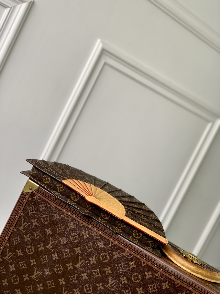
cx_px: 110
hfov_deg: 28.0
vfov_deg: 36.8
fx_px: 441
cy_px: 147
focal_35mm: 52
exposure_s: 1/122
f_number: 2.4
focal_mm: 6
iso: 50
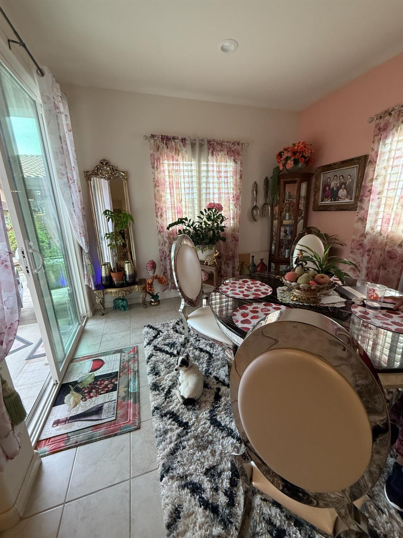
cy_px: 269
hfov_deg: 85.7
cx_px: 202
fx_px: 217
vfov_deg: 102.1
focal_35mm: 14
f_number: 2.2
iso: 250
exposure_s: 1/120
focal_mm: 2.22
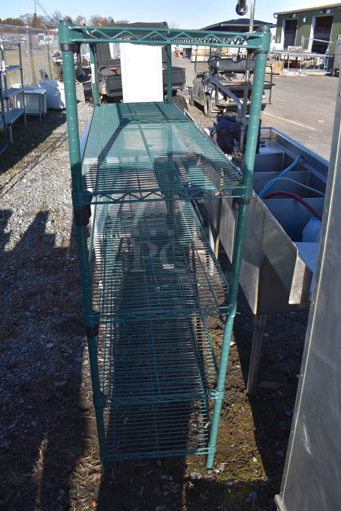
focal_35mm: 27
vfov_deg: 67.3
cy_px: 256
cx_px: 170
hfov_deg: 48.0
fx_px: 383
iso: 140
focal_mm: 18
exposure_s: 1/250
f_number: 8
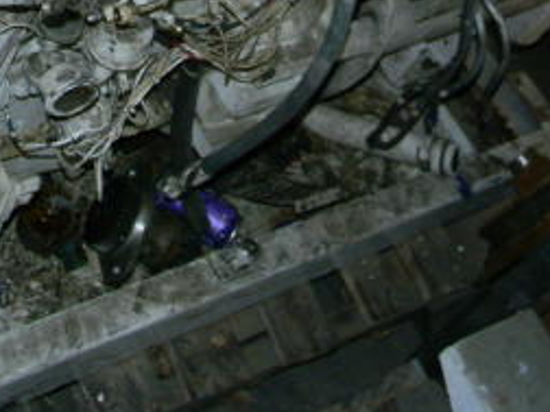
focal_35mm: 71
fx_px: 1128
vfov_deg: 19.9
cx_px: 205
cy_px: -35
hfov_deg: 27.3
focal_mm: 5
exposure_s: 1/26
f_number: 3.5
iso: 200
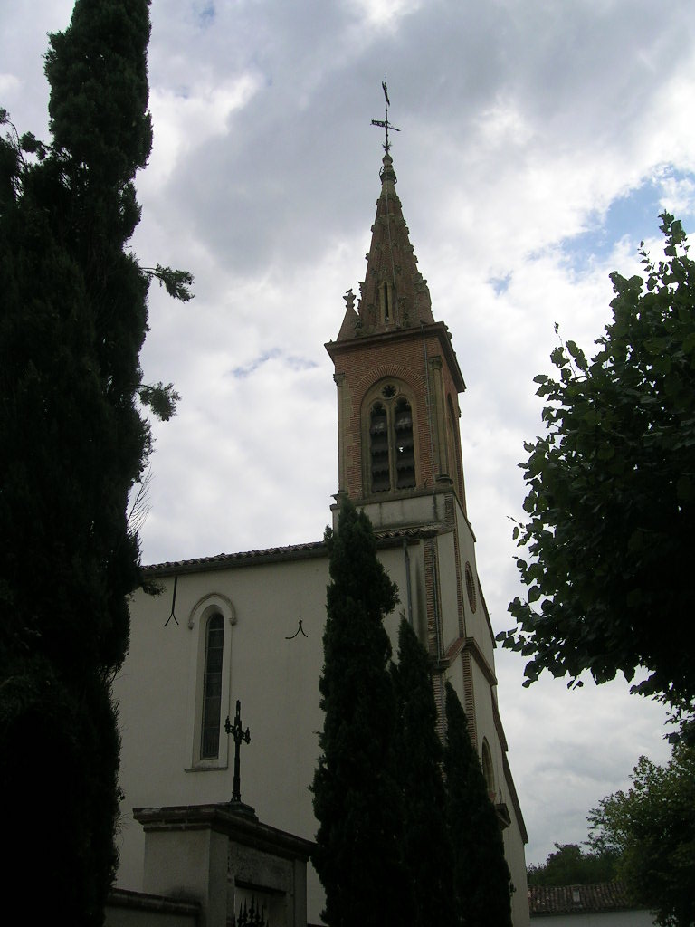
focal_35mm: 35
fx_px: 937
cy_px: 464
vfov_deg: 52.6
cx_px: 348
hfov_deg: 40.7
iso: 50
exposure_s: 1/716
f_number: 4.8
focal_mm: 5.4
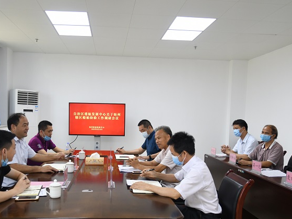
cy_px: 130
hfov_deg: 55.2
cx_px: 126
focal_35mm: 33
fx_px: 278
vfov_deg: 42.7
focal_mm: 16
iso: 640
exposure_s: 1/160
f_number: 3.5
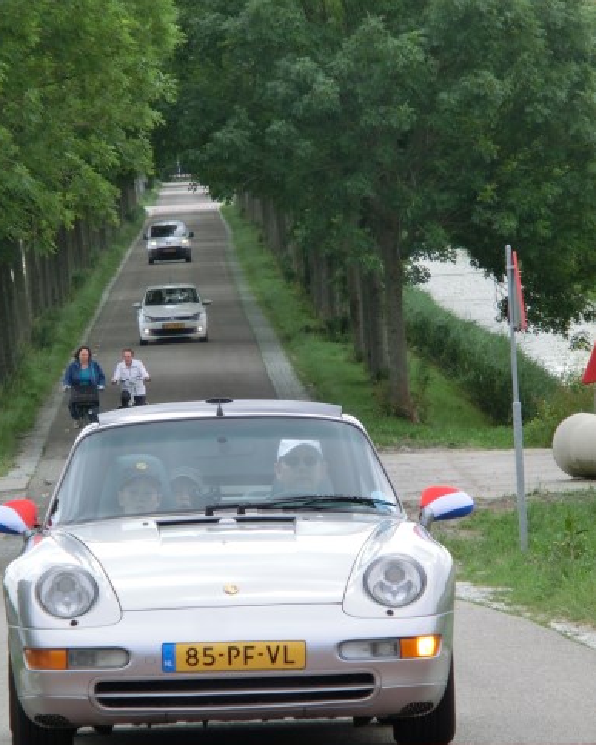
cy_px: 386
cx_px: 251
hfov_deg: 4.3
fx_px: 8006
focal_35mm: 363
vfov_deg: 5.3
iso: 100
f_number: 5.9
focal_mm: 53
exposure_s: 1/250
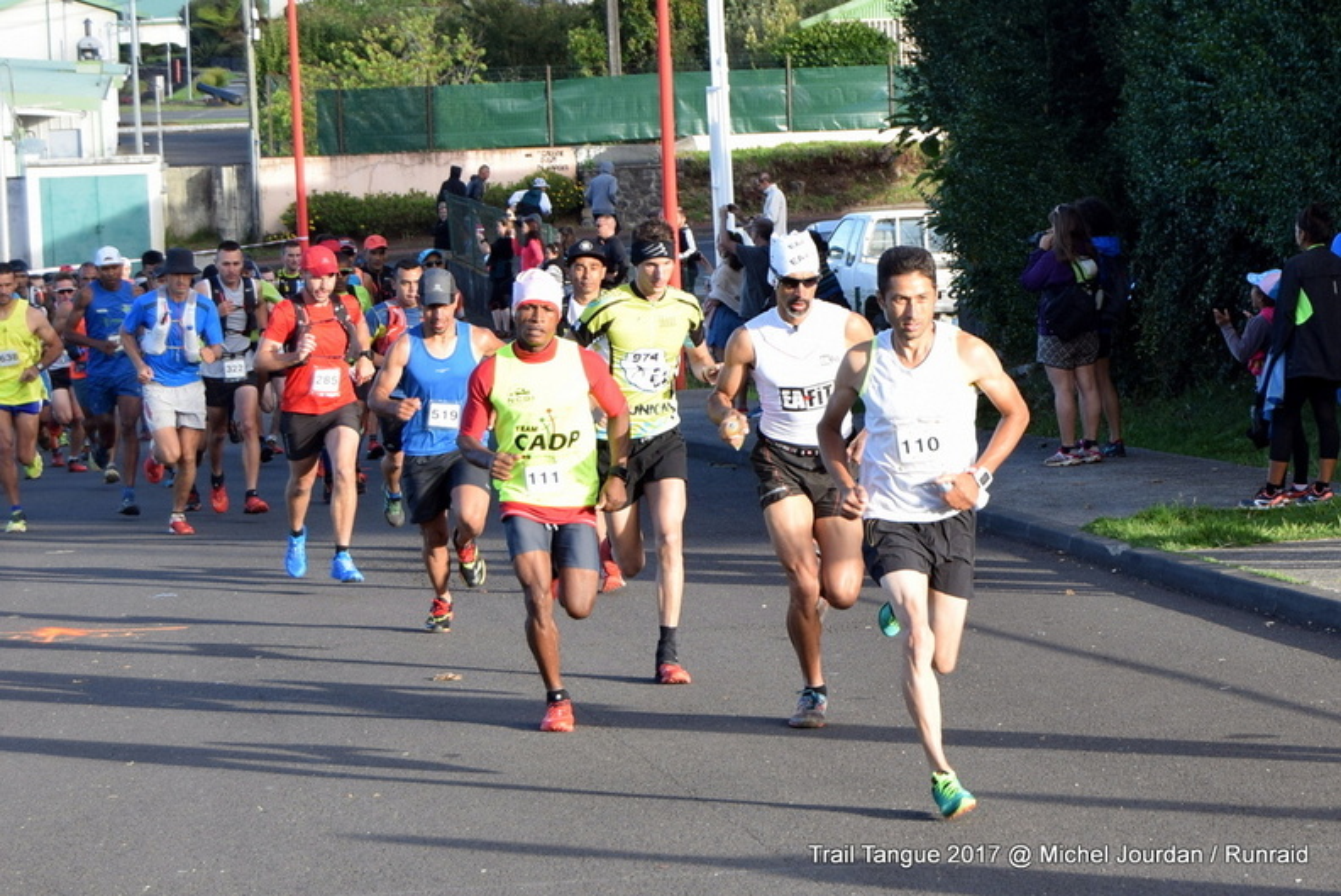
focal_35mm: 72
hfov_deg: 28.1
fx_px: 2683
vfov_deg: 19.0
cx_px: 670
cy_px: 448
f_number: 8
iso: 400
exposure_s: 1/250
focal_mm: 48
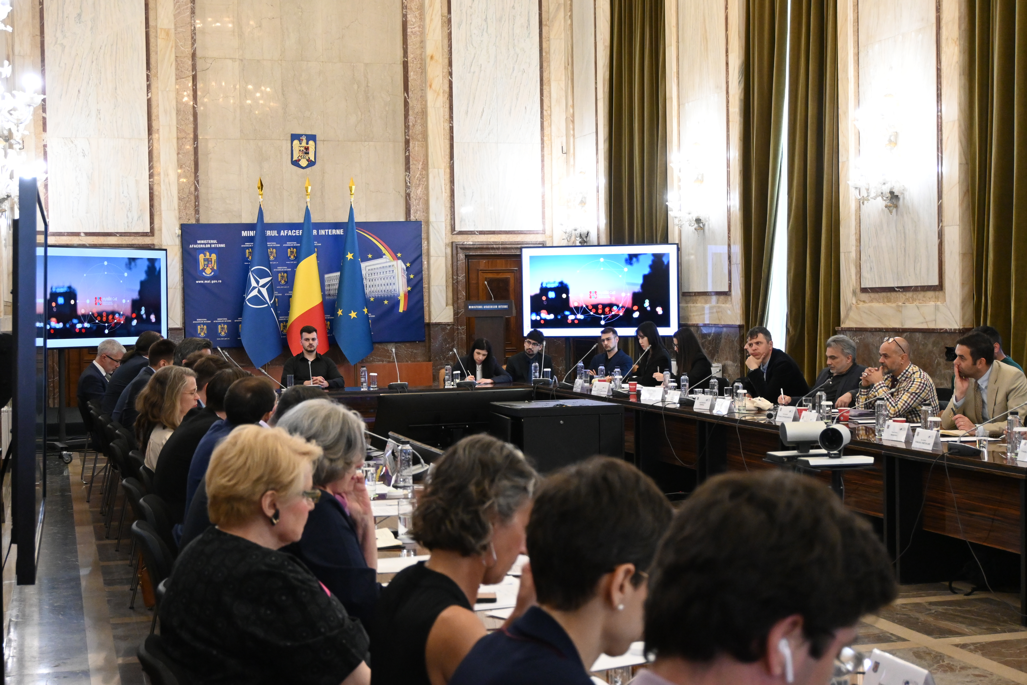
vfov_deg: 25.8
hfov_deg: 37.9
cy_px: 342
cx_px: 514
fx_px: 1498
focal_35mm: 52
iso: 2800
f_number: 5.3
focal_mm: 35
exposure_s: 1/125
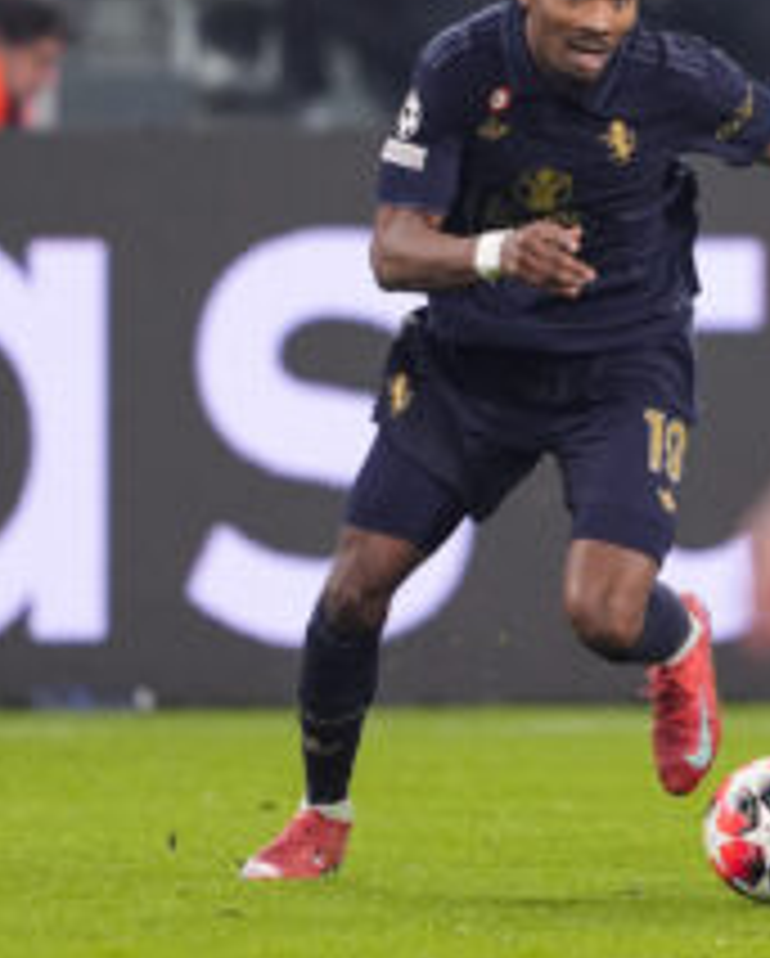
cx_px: 874
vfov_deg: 2.8
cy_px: 405
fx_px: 19500
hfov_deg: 2.3
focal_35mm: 686
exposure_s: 1/1250
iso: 1600
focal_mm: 400
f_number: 2.8
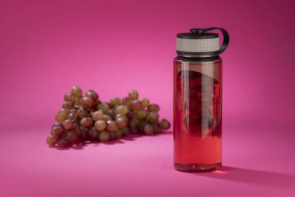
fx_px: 1049
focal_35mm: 128
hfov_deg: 16.0
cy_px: 98
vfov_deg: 10.7
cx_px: 147
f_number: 4
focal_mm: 85
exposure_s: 1/125
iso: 100
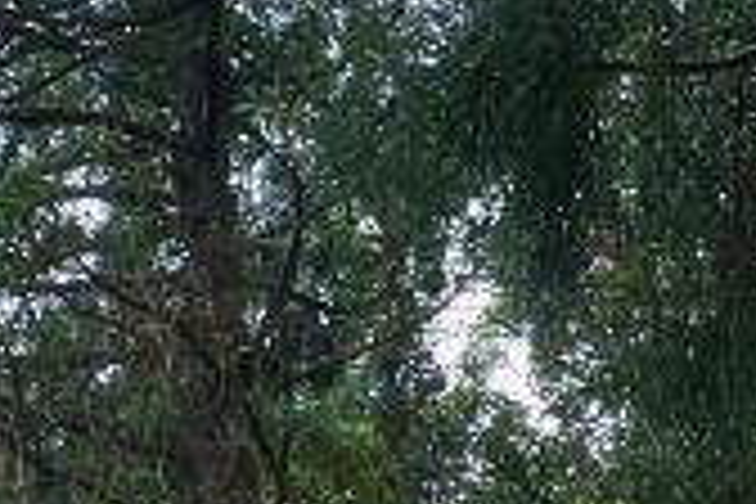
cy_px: 1784
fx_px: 3003
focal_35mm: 143
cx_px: -256
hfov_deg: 13.8
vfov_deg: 7.6
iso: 400
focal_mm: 20
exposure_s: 1/40
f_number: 4
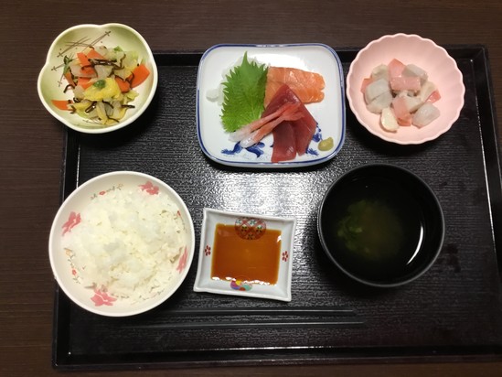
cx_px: 251
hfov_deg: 58.3
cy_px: 188
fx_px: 450
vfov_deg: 45.5
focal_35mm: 31
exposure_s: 1/30
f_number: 2.4
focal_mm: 3.3
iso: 80
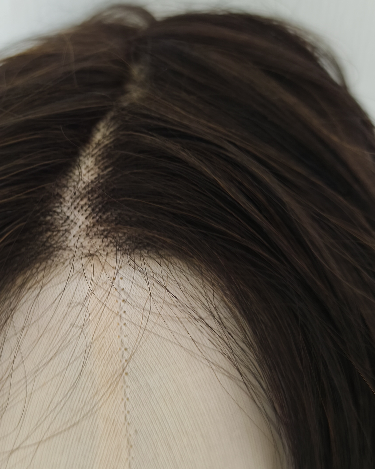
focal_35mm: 43
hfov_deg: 34.7
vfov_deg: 42.9
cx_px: 143
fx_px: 597
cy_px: 248
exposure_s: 1/25
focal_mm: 6.14
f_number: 1.65
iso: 50
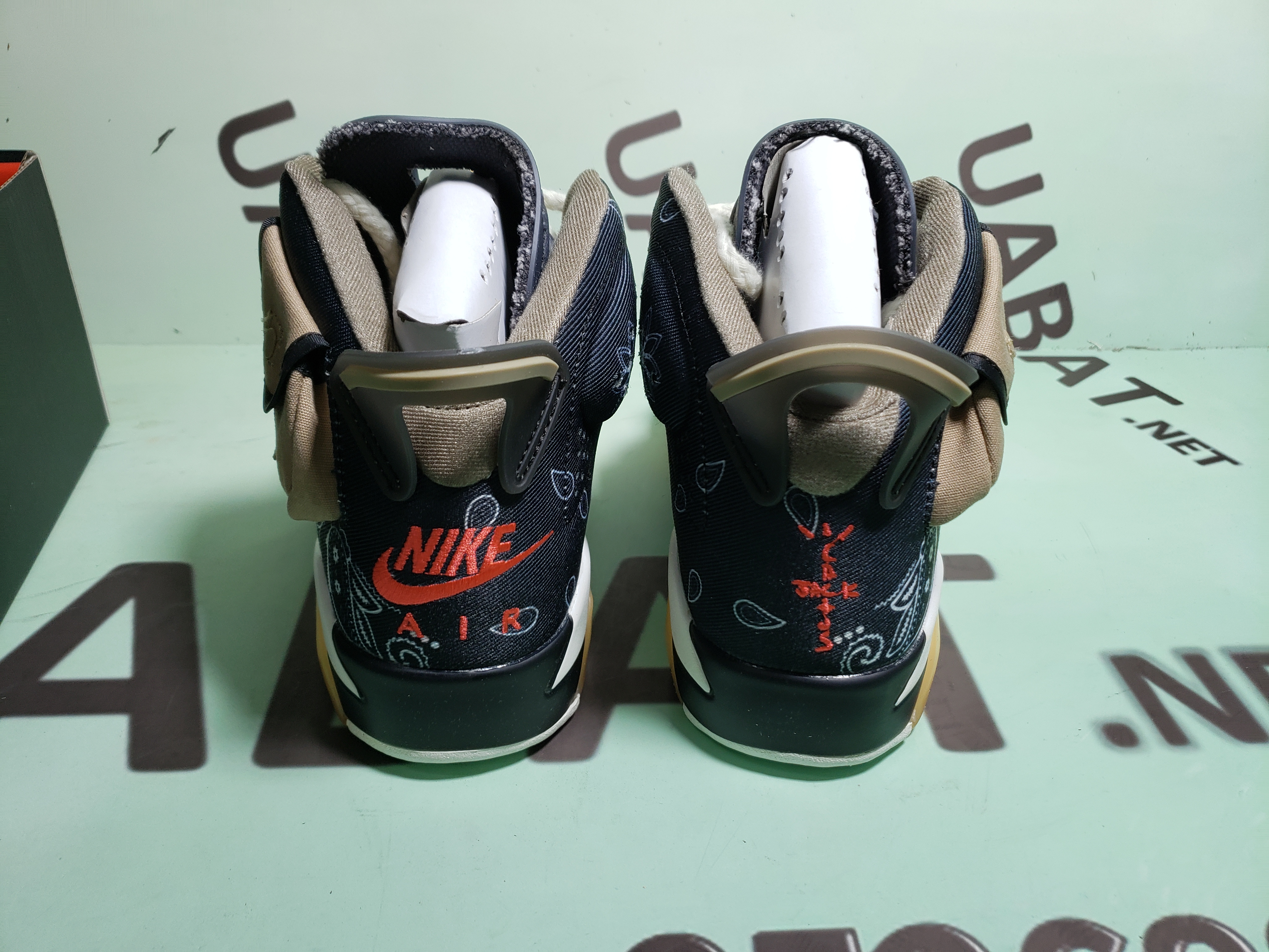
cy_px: 476
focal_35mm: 26
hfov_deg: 67.3
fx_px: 953
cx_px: 634
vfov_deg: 53.1
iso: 50
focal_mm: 4.3
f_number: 1.5
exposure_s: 1/258
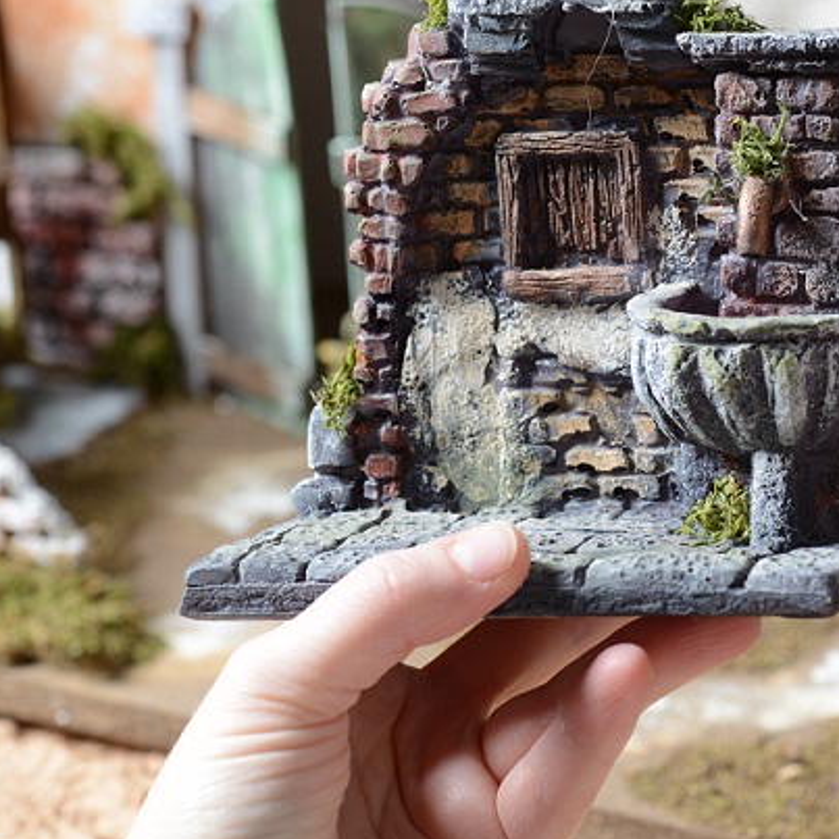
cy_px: 305
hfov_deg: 9.8
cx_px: 781
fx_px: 4854
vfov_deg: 9.9
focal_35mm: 177
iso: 200
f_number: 8
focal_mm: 105
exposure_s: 1/40
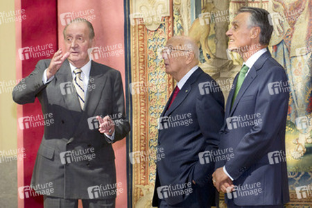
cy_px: 104
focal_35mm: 122
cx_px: 156
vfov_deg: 11.2
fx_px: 1057
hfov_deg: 16.8
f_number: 5.6
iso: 400
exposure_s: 1/250
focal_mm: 61
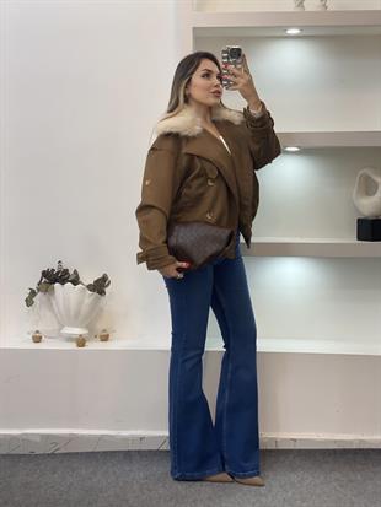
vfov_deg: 36.8
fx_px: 763
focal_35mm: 52
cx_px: 190
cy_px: 254
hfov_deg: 28.0
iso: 80
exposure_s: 1/100
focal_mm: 6
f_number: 2
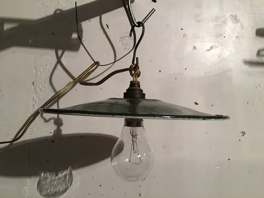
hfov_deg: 61.7
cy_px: 99
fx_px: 221
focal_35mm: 29
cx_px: 132
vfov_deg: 48.2
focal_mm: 4.15
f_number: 2.2
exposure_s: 1/10
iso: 100
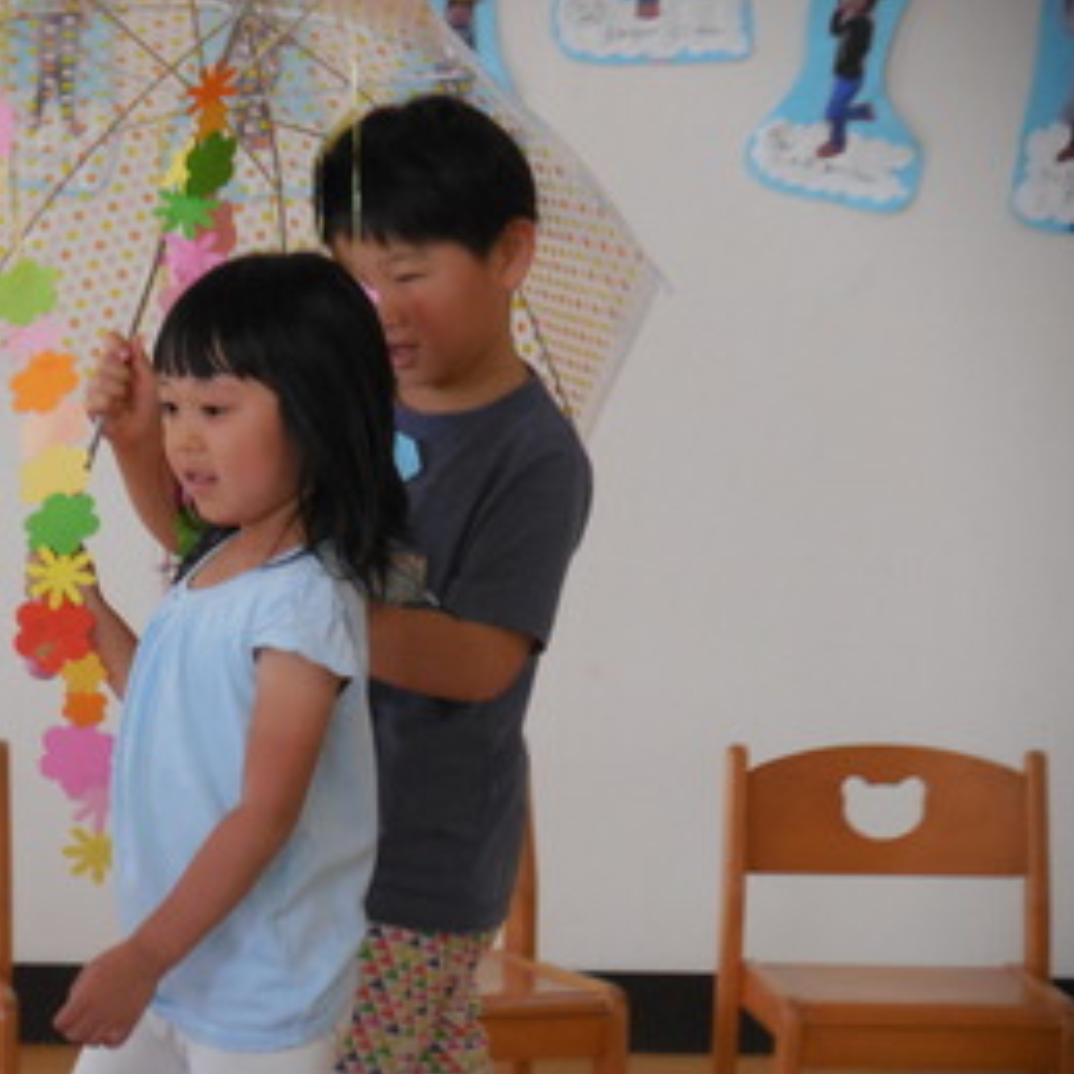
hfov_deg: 8.6
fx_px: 7161
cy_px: 535
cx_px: 357
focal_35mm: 204
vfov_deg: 8.6
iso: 800
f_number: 5.5
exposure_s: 1/125
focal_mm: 30.7
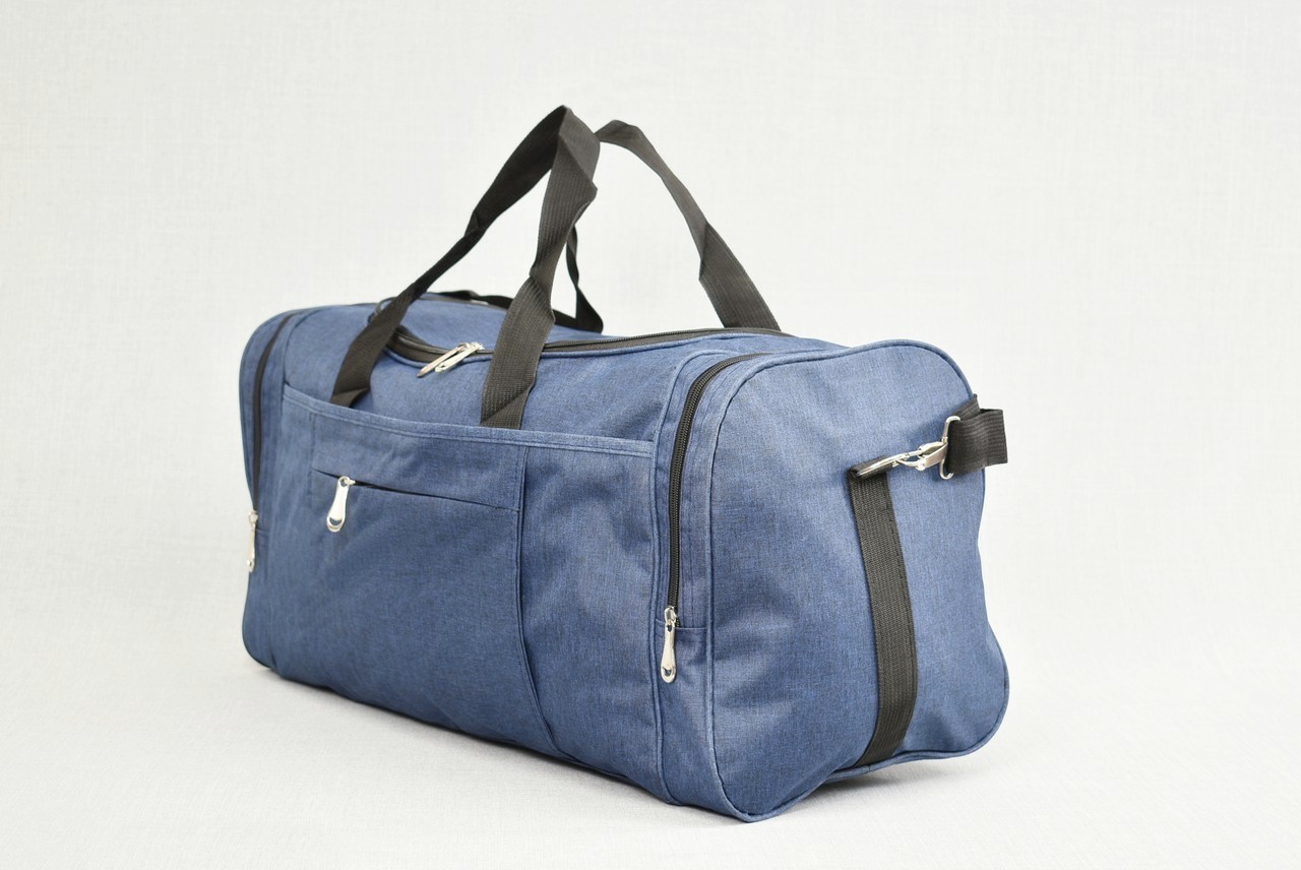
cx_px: 650
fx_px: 2496
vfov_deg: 19.8
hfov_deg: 29.2
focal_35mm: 69
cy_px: 435
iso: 100
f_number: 5.3
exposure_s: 1/3
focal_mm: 46
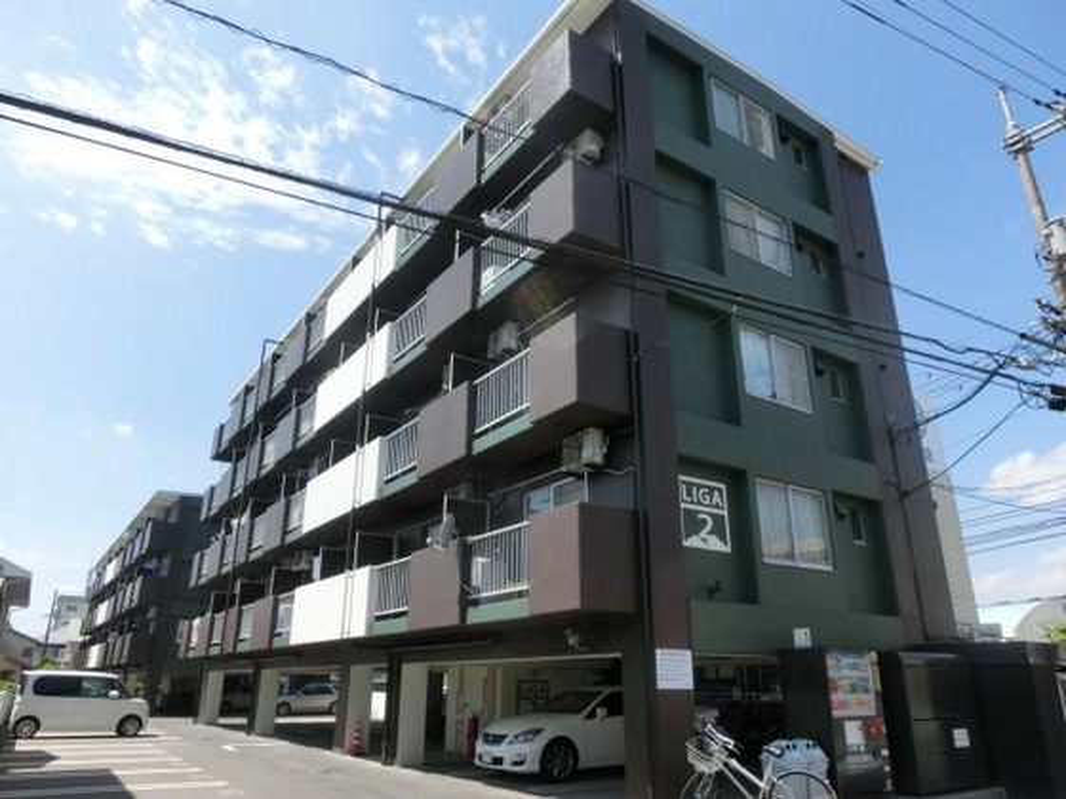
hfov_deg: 71.6
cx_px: 533
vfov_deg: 56.8
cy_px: 400
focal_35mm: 24
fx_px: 739
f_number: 7.9
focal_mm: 4.24
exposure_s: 1/160
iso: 80
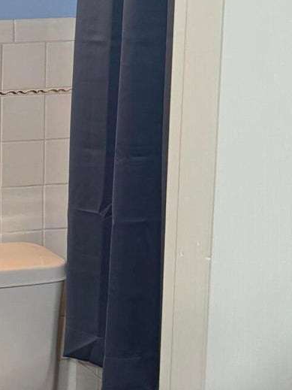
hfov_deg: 17.7
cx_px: -152
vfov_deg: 26.1
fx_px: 833
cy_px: 114
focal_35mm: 74
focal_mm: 6.76
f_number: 1.78
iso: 640
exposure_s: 1/60
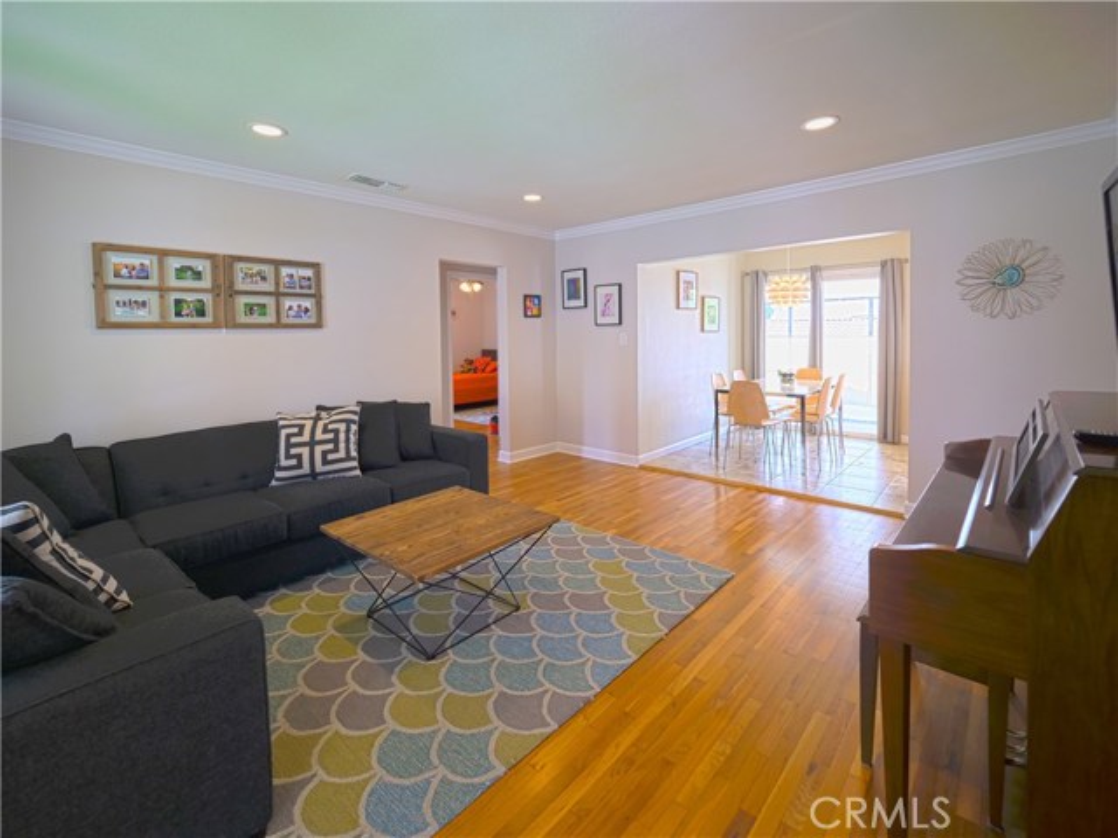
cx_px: 559
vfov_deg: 85.7
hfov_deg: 102.1
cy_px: 419
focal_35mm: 14
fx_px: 452
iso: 500
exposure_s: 1/60
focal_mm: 7
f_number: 2.8
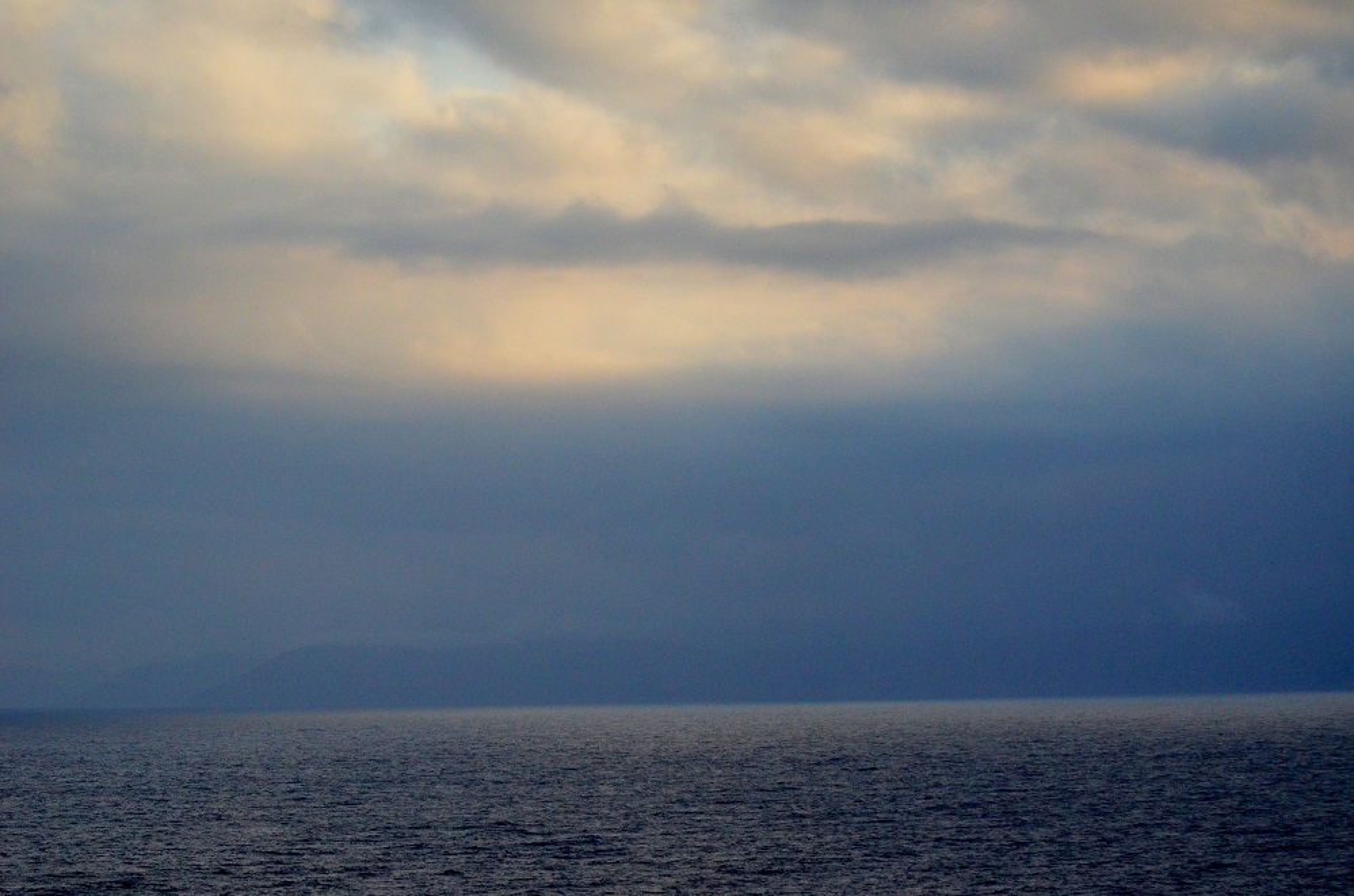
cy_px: 448
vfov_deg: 13.0
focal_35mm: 105
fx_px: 3940
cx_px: 677
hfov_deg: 19.5
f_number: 4.5
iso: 2200
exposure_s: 1/8000
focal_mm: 70
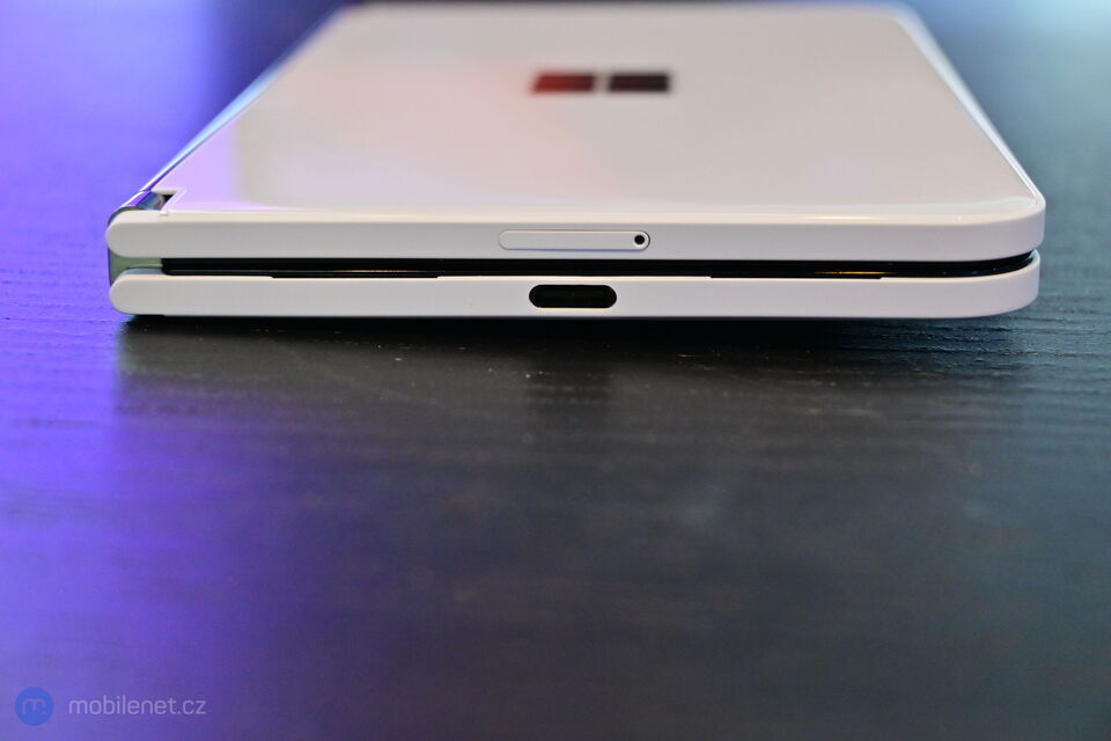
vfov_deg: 23.2
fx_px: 1805
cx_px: 556
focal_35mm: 58
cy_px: 370
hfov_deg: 34.2
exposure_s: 1/60
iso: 1600
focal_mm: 39
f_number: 5.6
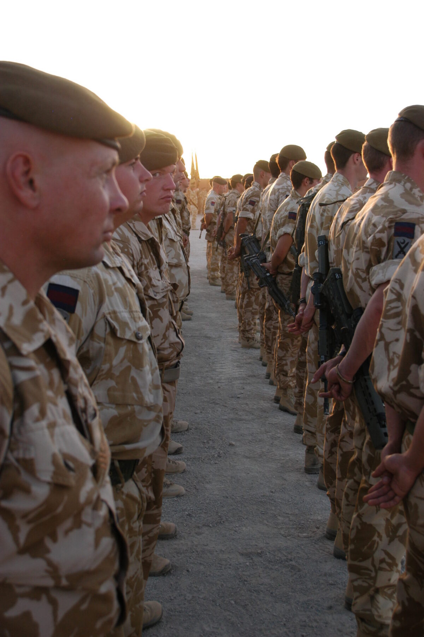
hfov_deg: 28.9
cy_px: 318
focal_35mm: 46
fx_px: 823
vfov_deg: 42.4
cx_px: 212
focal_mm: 31
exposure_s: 1/160
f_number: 6.3
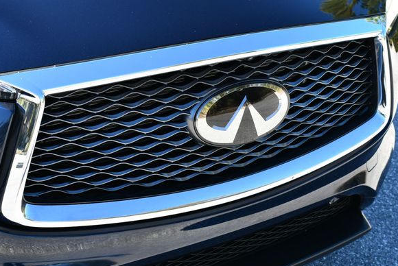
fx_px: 830
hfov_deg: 27.0
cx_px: 201
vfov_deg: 18.2
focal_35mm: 75
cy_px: 136
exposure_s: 1/250
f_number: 5.6
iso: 220
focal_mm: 34
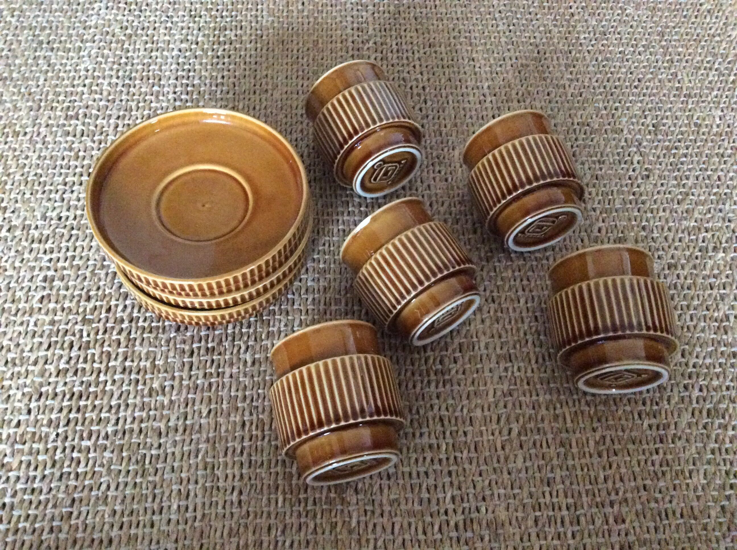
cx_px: 368
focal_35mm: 32
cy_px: 275
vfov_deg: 44.1
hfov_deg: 56.9
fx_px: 680
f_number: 2.4
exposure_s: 1/17
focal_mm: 3.3
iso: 640
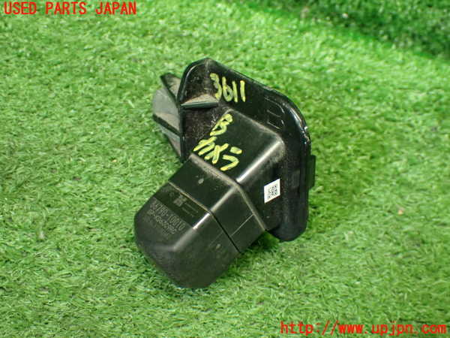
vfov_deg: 29.1
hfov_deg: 38.2
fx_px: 650
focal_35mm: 50
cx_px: 225
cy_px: 169
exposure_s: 1/50
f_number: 3.2
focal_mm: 9.01
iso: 800
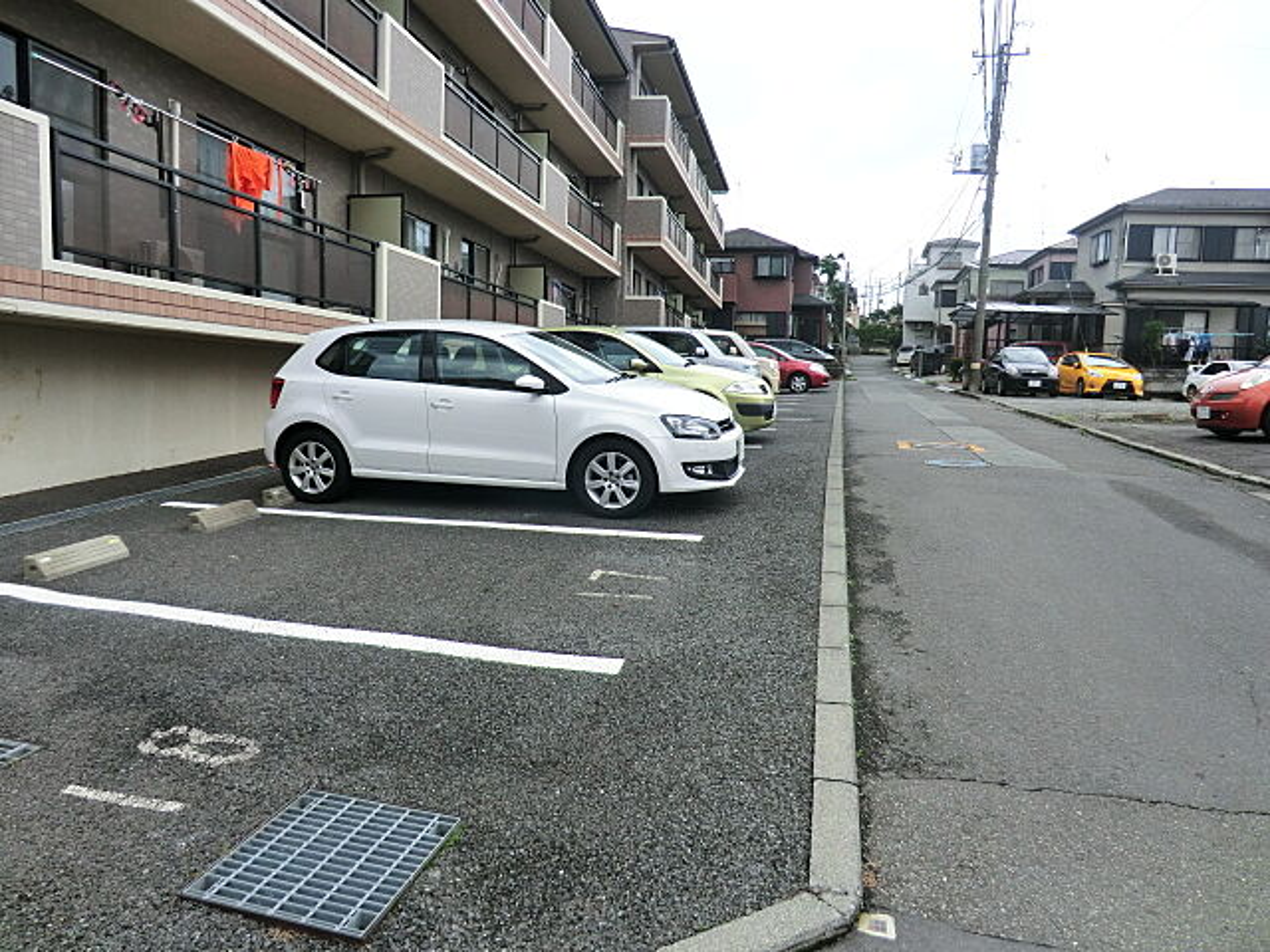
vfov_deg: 56.8
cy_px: 476
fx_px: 881
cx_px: 635
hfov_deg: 71.6
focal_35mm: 24
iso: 80
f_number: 3.2
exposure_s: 1/400
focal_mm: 4.3
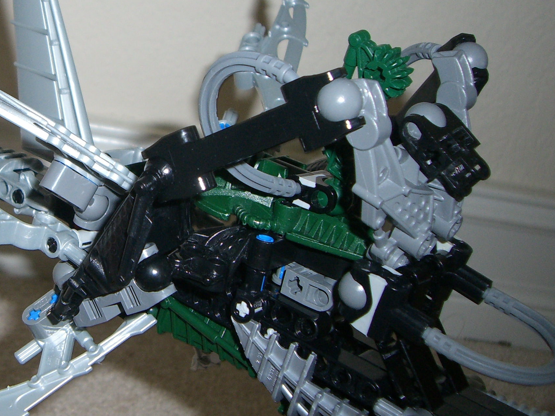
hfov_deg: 30.1
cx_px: 122
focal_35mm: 63
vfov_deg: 23.3
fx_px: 1010
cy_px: 190
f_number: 2.7
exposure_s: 1/60
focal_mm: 6.2
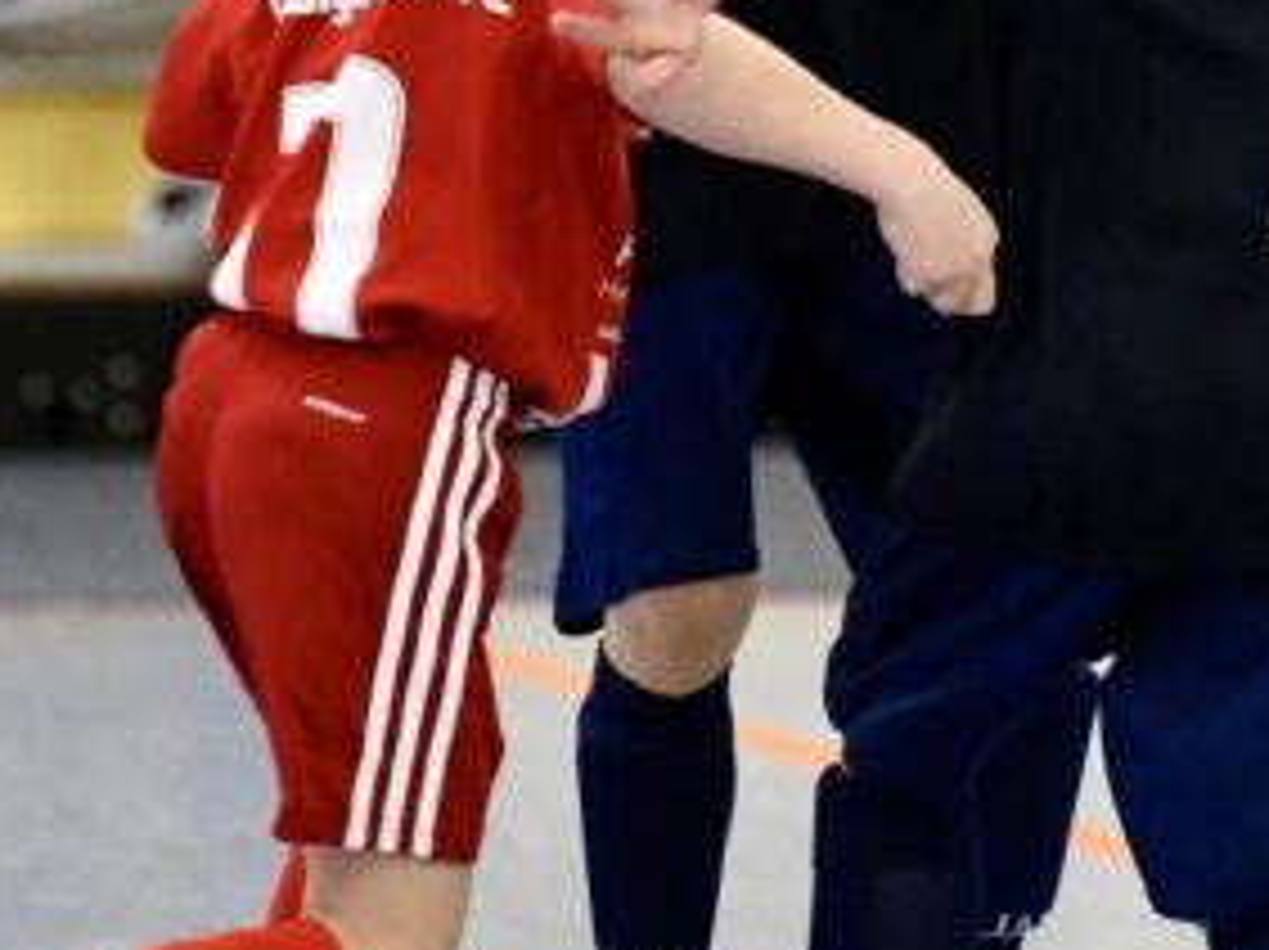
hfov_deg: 3.2
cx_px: 738
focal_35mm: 612
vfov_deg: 2.4
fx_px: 22416
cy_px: 70
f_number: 2.8
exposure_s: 1/1250
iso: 8000
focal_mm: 175
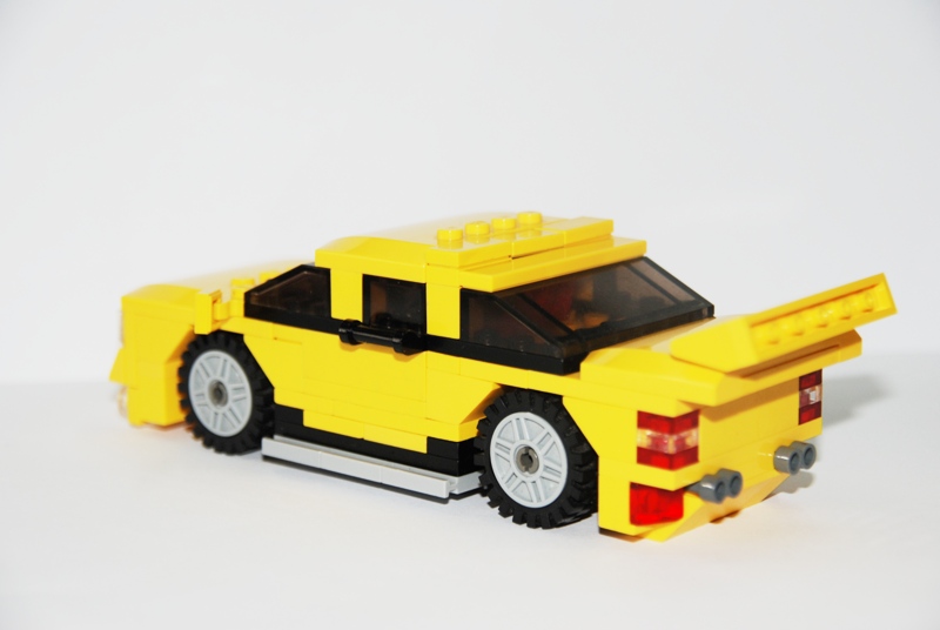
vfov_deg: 14.1
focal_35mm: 98
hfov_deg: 20.9
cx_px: 470
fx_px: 2550
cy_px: 315
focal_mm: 65
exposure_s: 1/60
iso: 200
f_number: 5.3
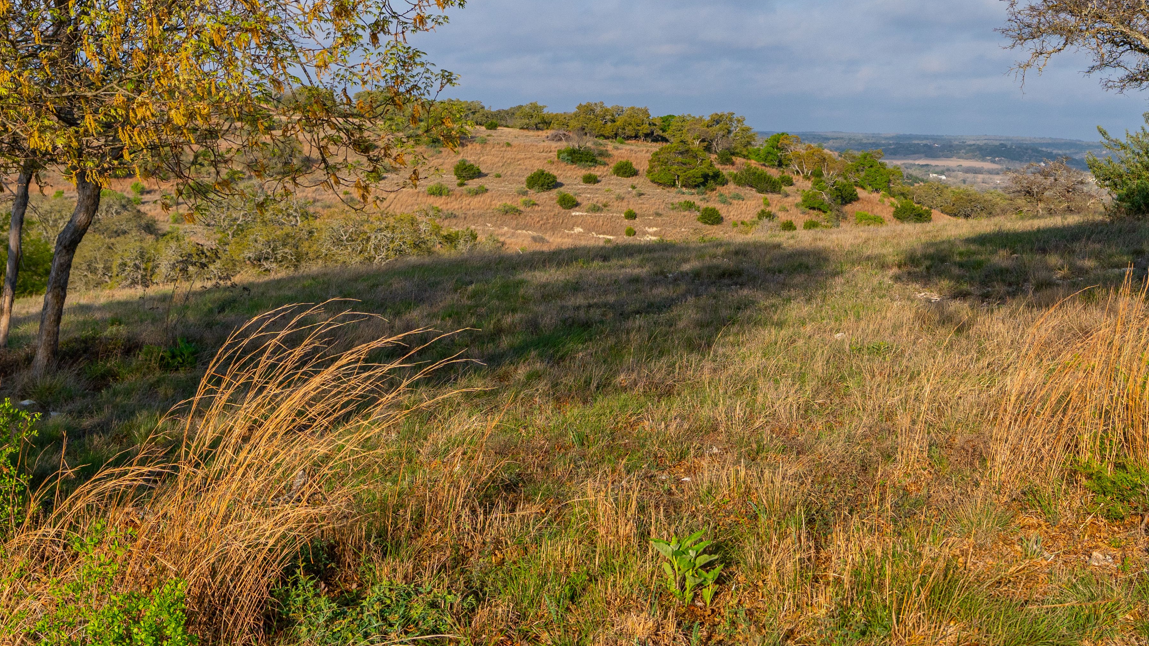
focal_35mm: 60
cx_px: 619
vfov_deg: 19.8
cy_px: 130
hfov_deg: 34.9
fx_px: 1828
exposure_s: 1/2000
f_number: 4
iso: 100
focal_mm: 22
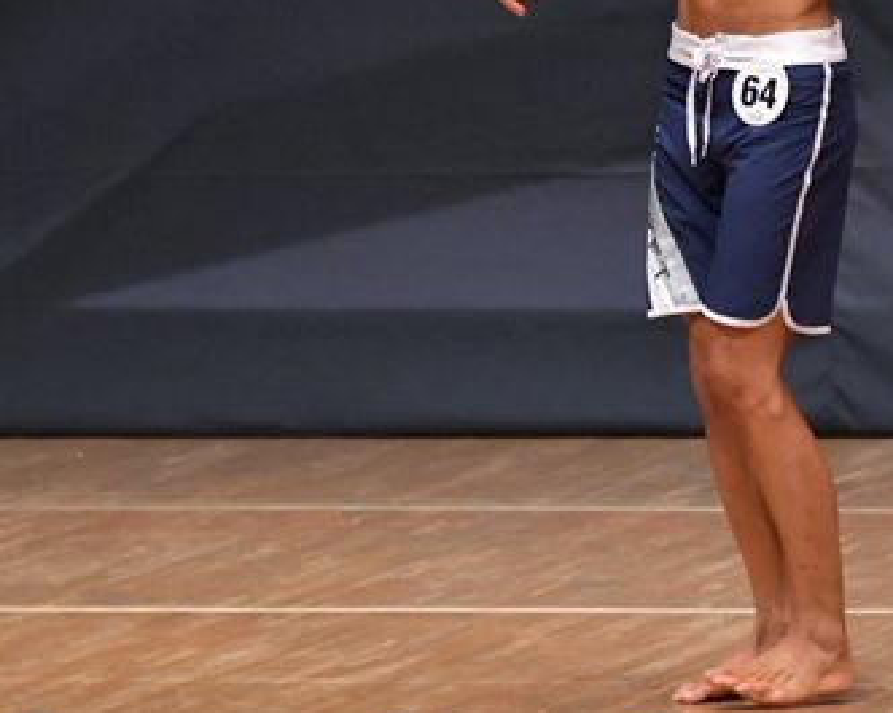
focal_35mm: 625
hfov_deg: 3.1
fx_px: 16504
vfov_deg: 2.5
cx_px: 763
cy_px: 108
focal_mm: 190
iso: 6400
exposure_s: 1/400
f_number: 5.6
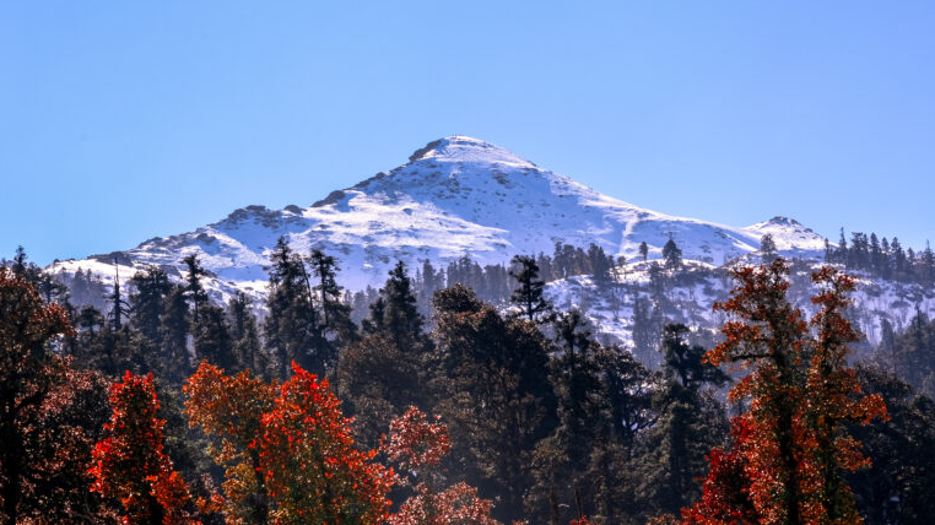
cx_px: 466
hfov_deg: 15.8
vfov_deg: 8.9
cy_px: 258
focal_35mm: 136
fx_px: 3371
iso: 100
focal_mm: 86
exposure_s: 1/125
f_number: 11
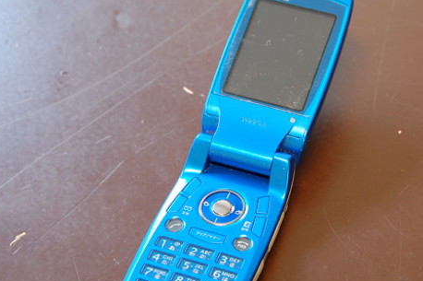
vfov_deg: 10.5
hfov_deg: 15.8
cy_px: 122
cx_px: 253
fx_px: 1527
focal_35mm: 130
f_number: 6.3
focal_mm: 62
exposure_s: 1/15
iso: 800
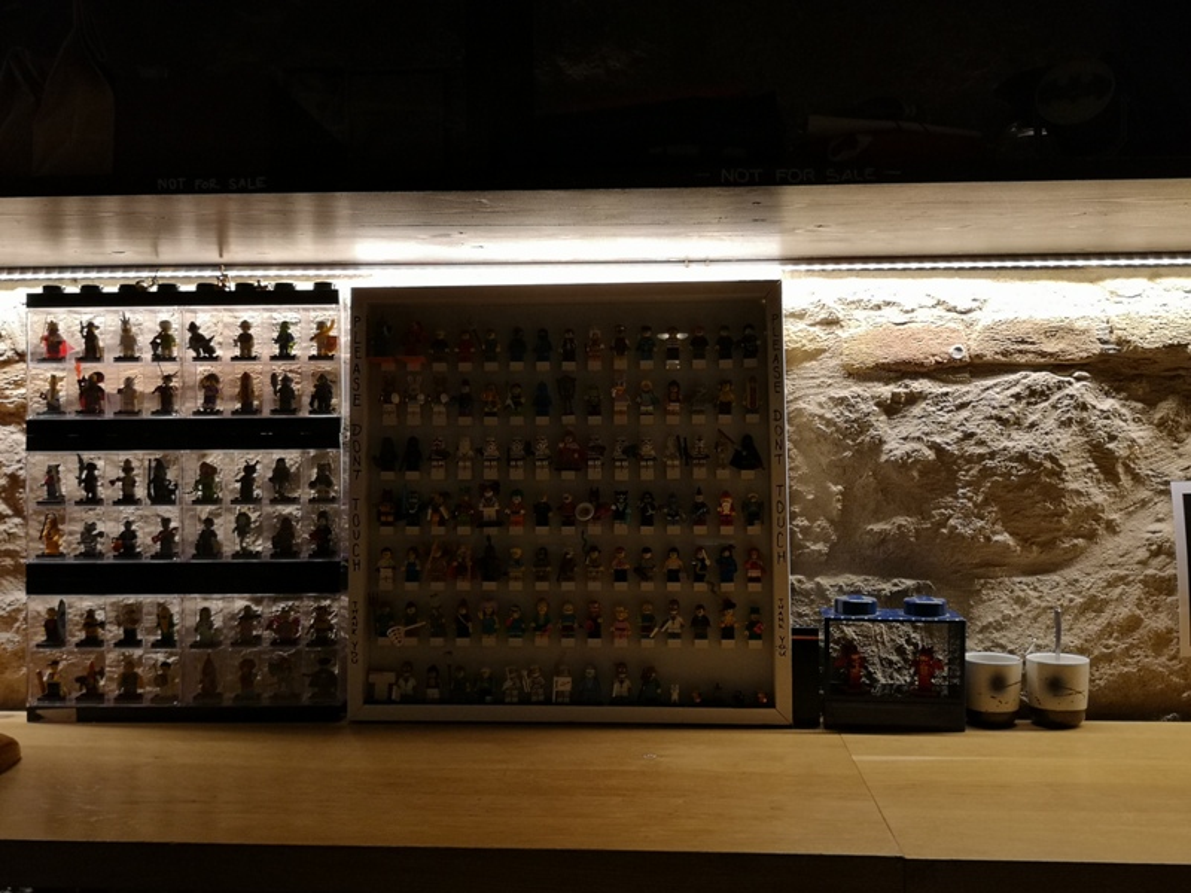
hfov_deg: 52.6
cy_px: 446
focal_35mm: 35
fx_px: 1204
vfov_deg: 40.7
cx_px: 596
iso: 100
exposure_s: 1/50
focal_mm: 3.95
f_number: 1.8
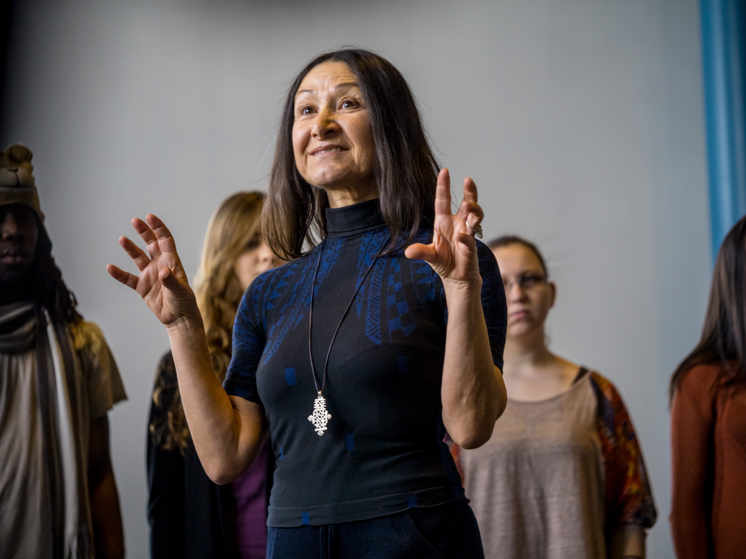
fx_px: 3448
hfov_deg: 12.3
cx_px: 373
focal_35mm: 160
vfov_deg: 9.3
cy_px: 280
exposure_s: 1/200
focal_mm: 80
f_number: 2.8
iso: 640
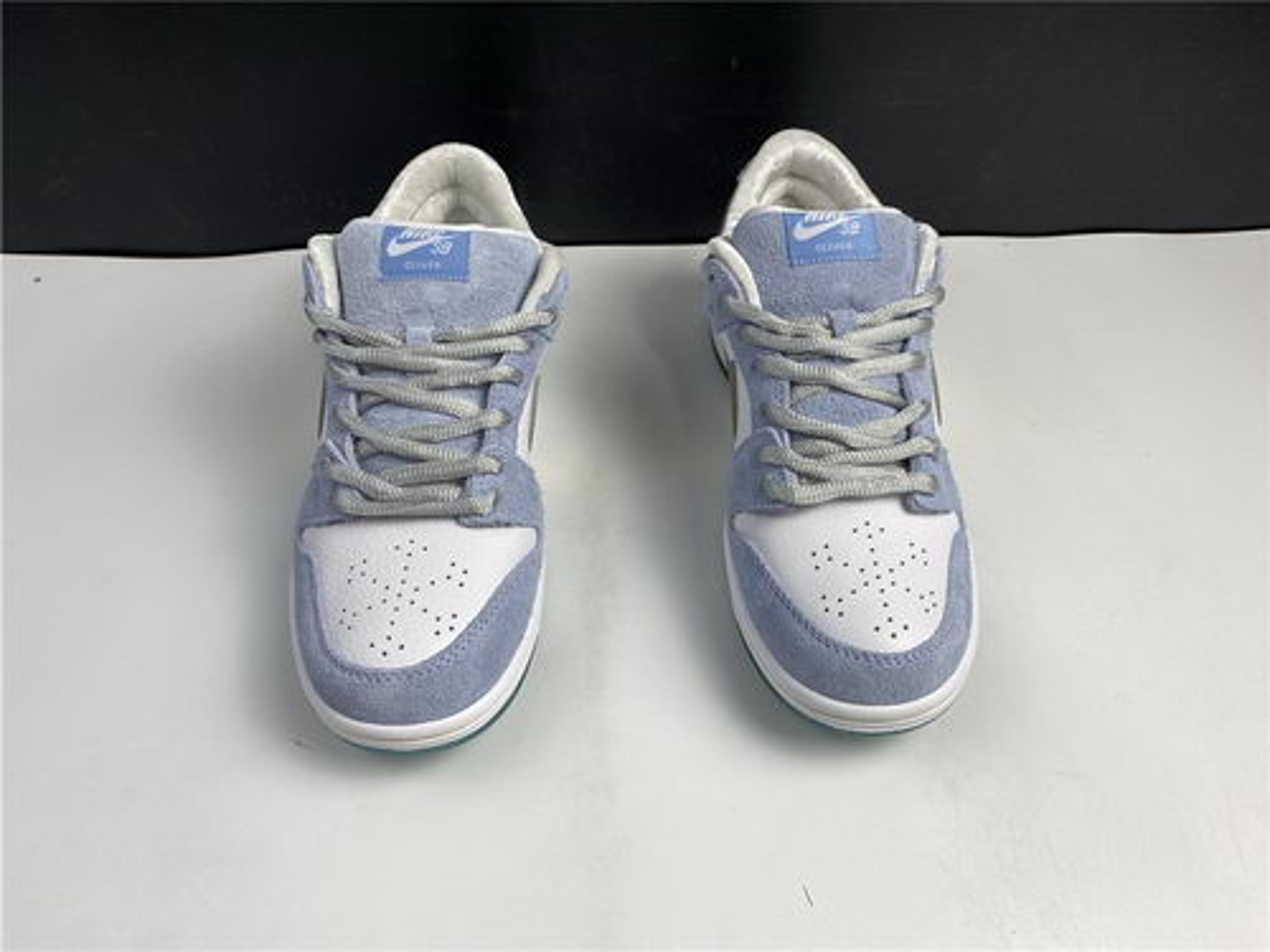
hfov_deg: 67.3
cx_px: 635
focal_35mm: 26
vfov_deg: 53.1
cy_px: 476
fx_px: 954
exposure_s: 1/100
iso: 40
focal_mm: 4.25
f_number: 1.8
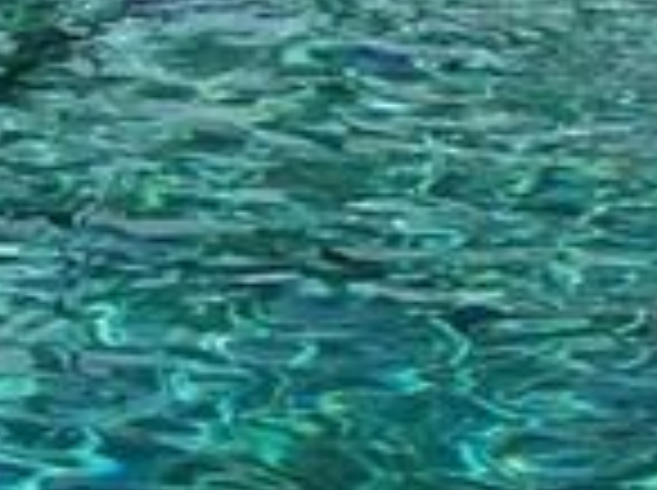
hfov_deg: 7.8
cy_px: 175
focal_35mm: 253
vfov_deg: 5.9
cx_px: 774
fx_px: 4794
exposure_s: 1/1000
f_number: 2.8
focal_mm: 5.85
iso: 64
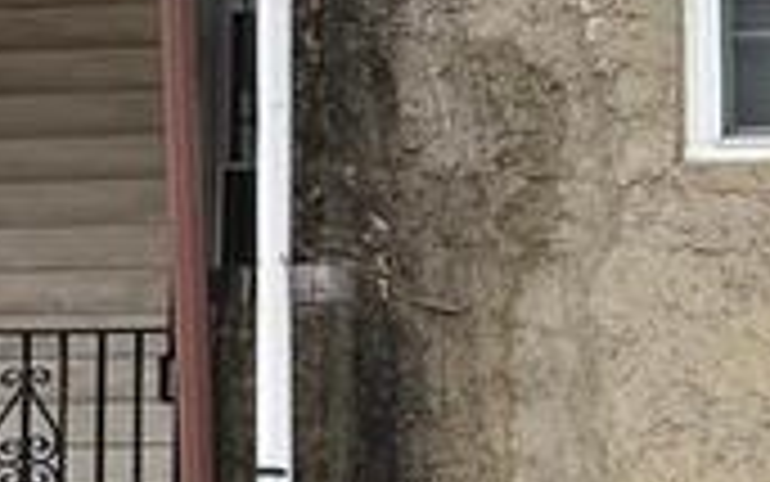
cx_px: 1090
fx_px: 1218
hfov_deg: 27.1
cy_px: 349
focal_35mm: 58
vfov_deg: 22.2
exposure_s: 1/388
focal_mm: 2.22
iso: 40
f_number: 2.2
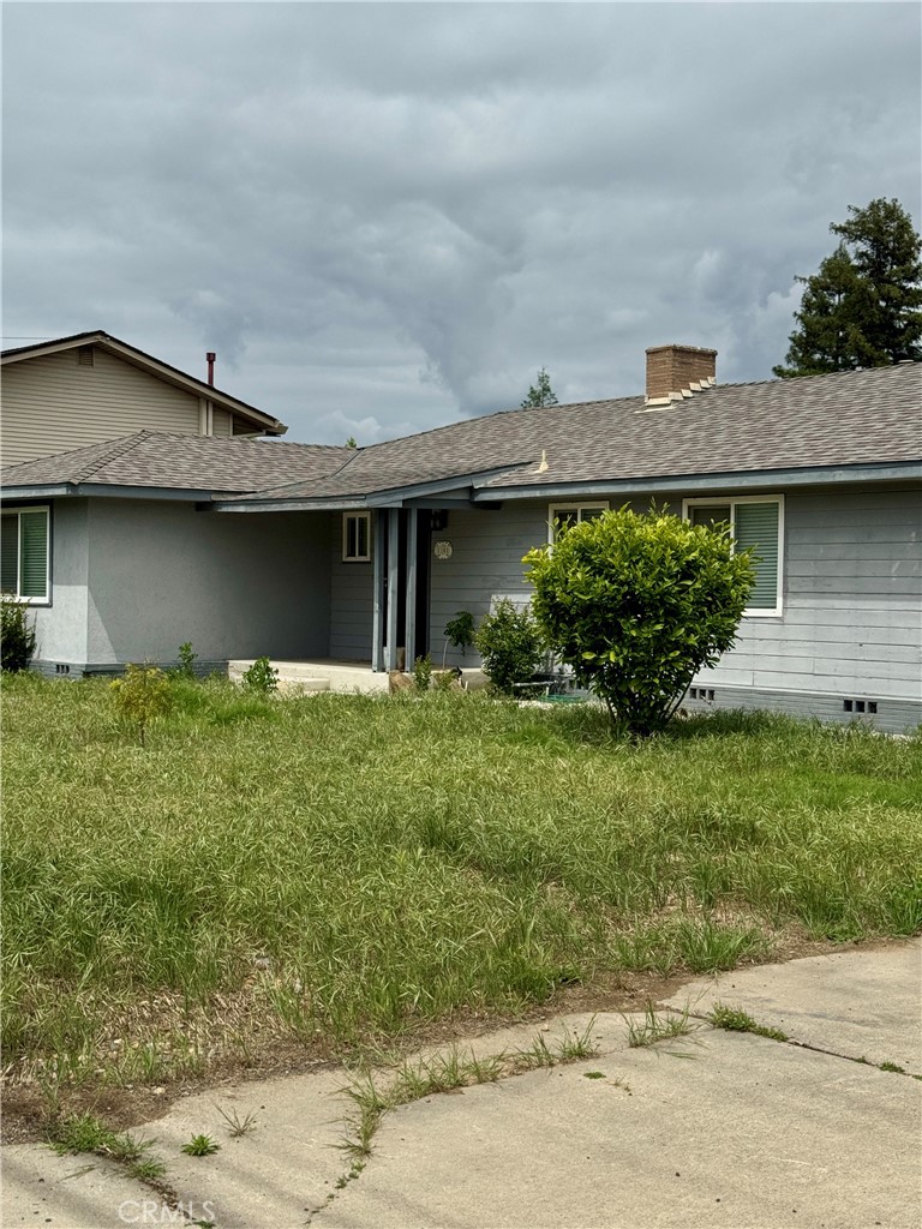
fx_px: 1705
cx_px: 461
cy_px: 614
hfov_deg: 30.3
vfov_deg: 39.7
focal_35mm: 48
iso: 64
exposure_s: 1/9009
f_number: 1.78
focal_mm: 6.76
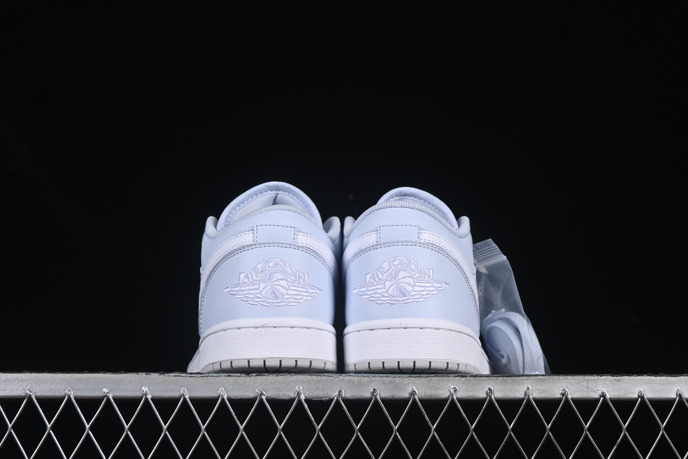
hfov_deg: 27.0
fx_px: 1433
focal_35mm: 75
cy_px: 230
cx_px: 344
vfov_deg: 18.2
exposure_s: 1/80
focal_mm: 50
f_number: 8
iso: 160
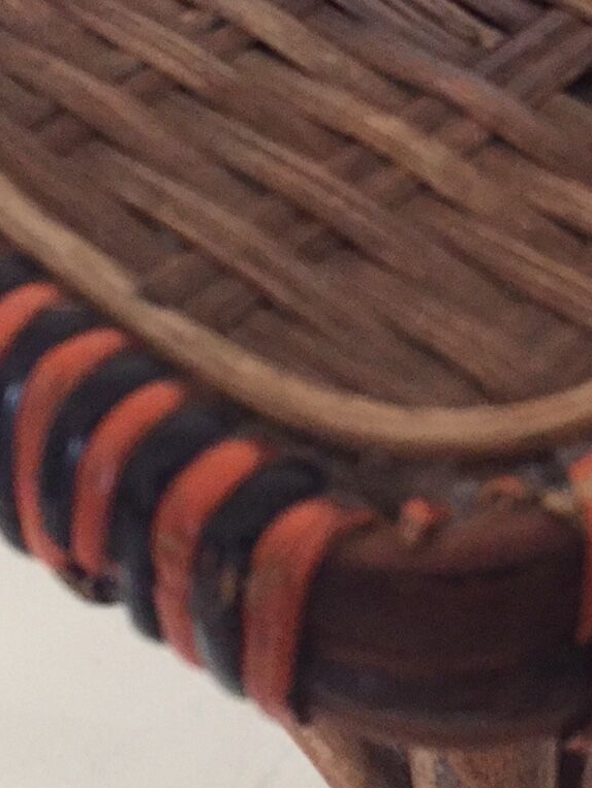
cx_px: 516
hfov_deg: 23.1
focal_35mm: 62
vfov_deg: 31.0
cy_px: 289
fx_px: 1413
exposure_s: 1/17
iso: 400
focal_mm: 4.15
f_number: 2.2
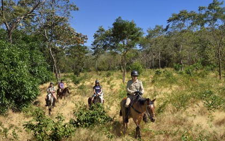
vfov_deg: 32.8
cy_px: 73
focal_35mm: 39
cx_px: 112
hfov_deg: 50.4
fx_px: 239
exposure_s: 1/400
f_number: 7.1
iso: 160
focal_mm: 38
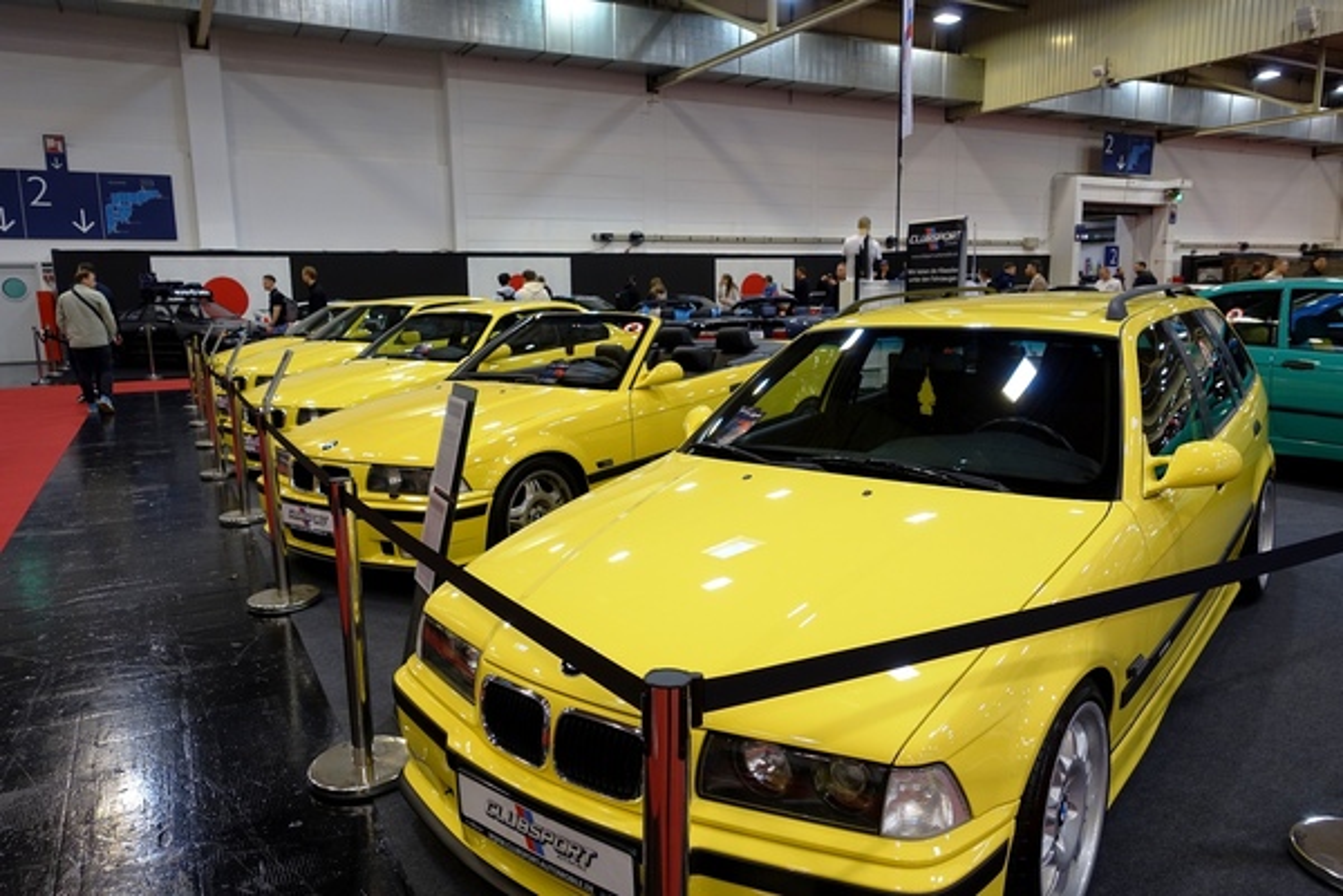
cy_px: 448
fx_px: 895
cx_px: 672
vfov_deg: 53.1
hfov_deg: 73.7
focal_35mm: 24
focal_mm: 8.8
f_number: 2.8
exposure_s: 1/60
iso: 125
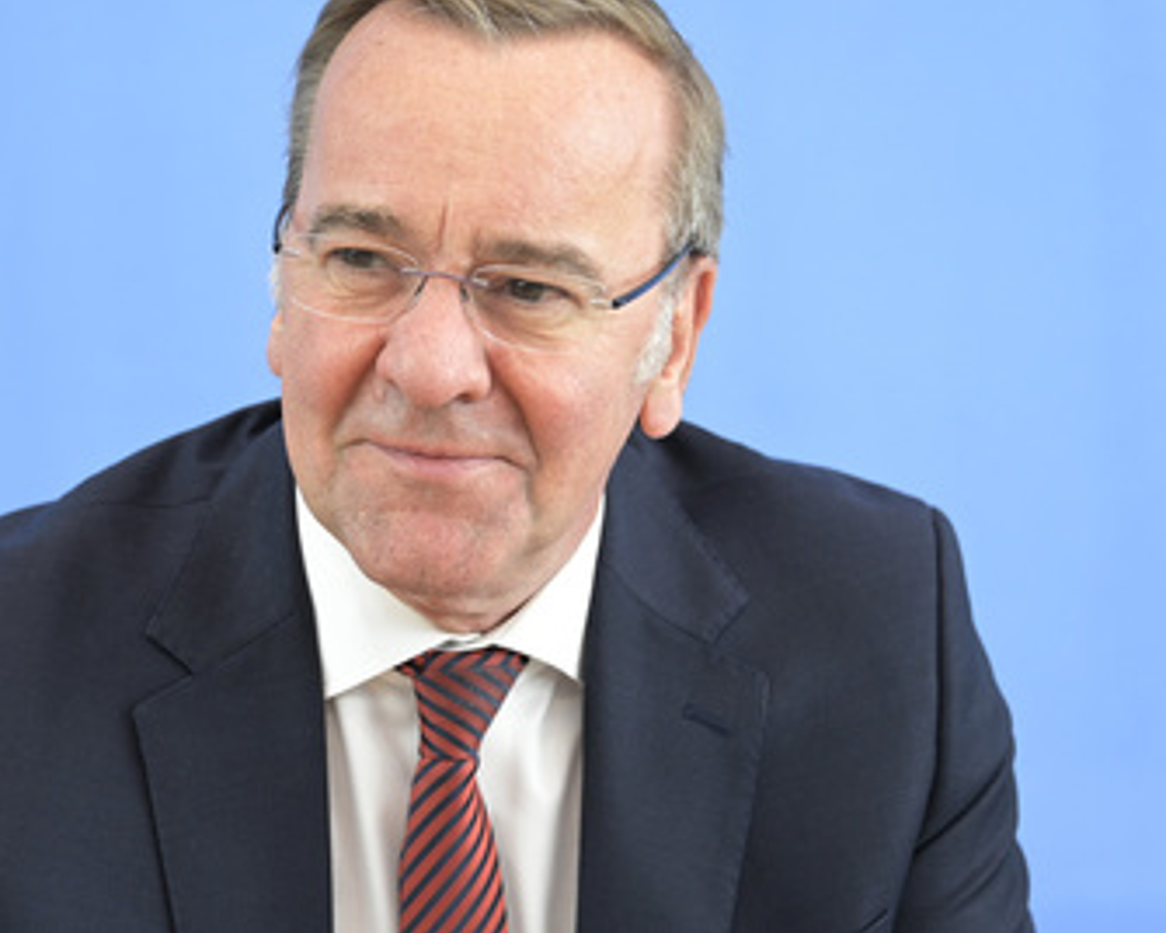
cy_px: 414
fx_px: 4003
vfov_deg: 13.3
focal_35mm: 116
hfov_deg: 16.6
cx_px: 503
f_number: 5.3
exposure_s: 1/500
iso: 3200
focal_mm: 92
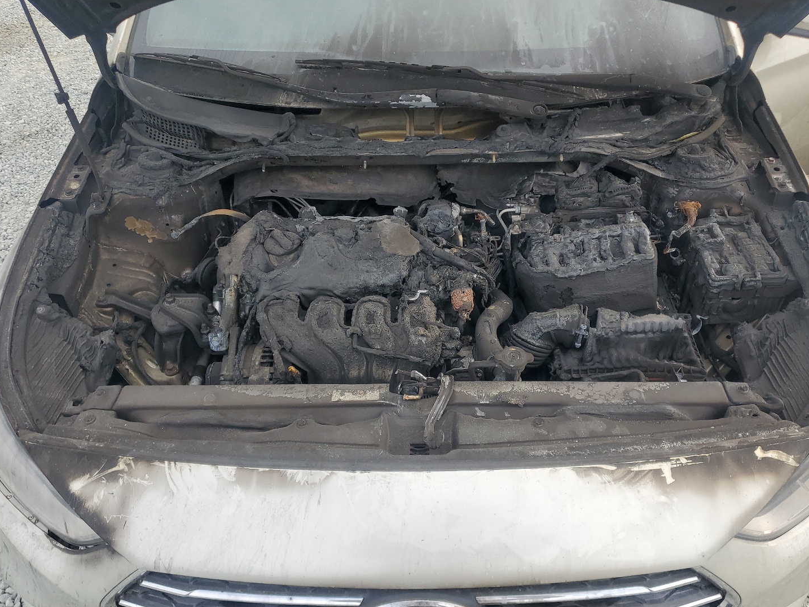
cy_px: 283
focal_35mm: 29
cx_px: 427
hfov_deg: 61.6
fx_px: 678
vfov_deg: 48.2
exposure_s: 1/625
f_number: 1.5
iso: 50
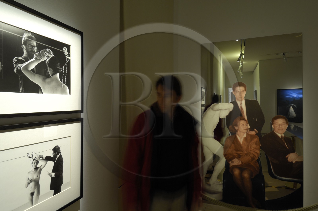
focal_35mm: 22
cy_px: 106
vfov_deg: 56.0
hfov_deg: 77.4
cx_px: 159
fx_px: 198
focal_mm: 15
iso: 100
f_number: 8
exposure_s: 2.2
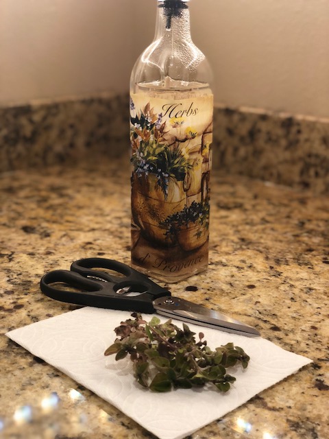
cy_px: 220
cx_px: 164
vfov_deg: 36.8
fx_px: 659
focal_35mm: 52
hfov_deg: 28.0
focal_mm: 6
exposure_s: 1/40
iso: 100
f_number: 2.4
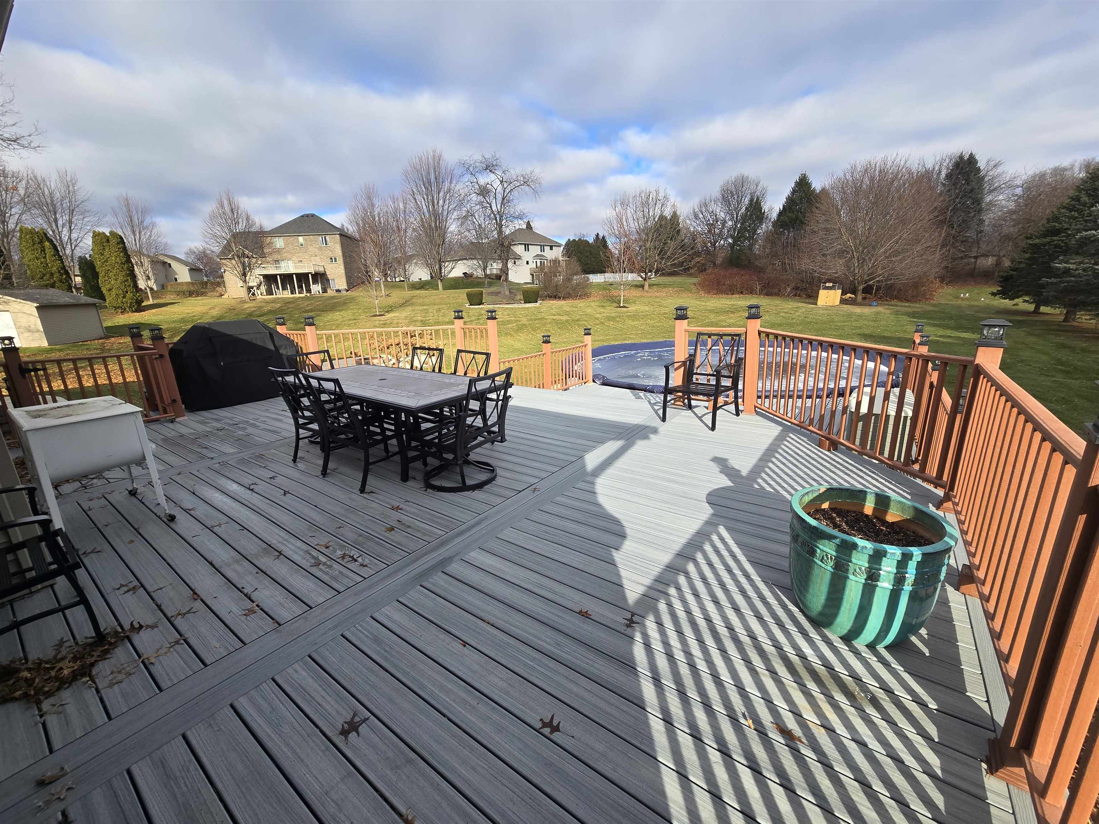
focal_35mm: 13
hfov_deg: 106.2
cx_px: 550
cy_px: 412
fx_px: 413
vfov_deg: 89.9
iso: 50
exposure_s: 1/1314
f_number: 2.2
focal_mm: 2.2
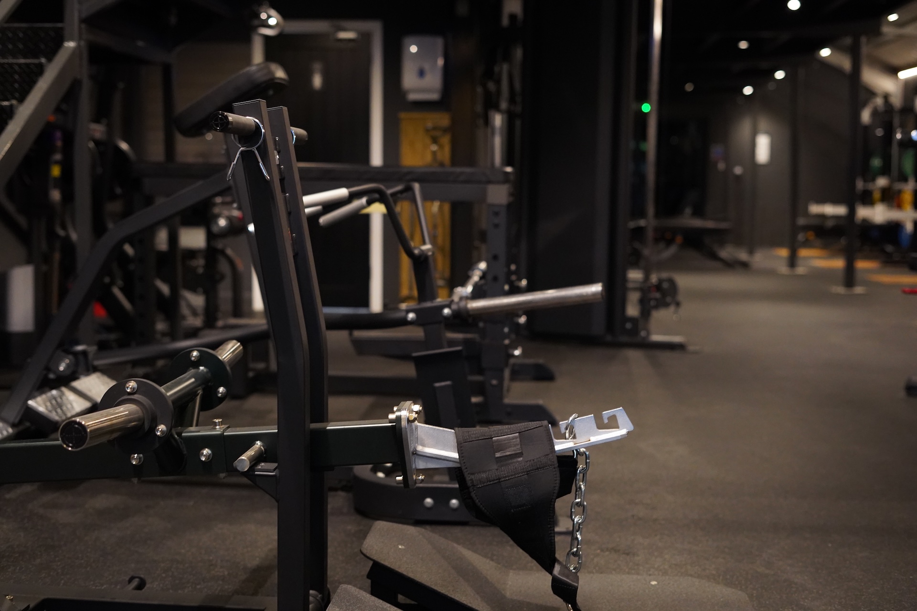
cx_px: 458
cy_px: 306
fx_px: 1274
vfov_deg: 27.0
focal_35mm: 50
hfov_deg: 39.6
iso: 6400
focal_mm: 50
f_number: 2.8
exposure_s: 1/125
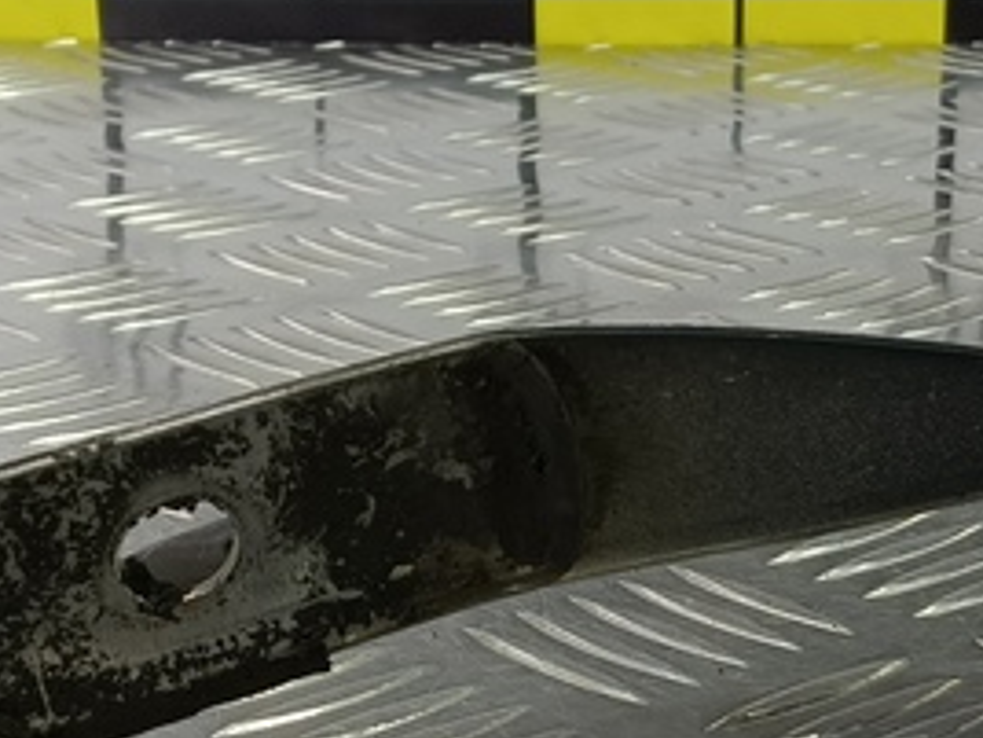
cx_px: 609
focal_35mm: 88
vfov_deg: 16.6
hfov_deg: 22.2
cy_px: 632
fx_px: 2499
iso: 102
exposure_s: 1/50
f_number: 1.6
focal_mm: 4.11
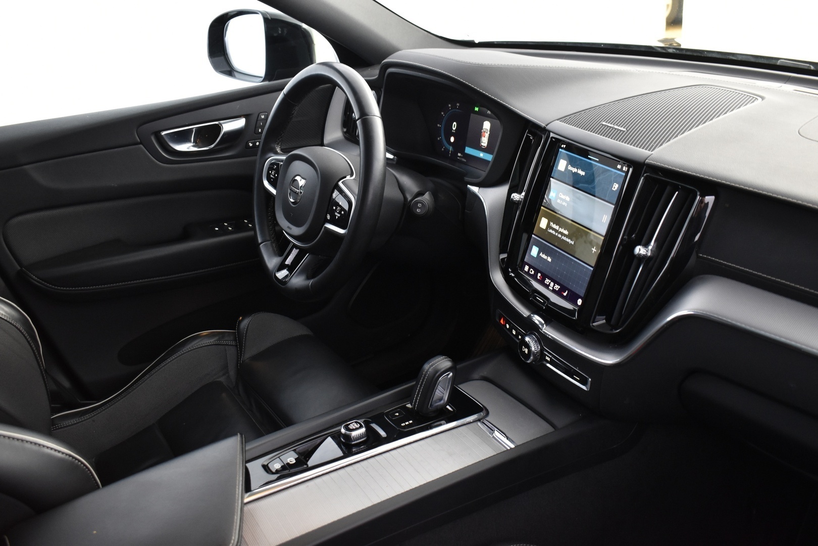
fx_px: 784
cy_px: 273
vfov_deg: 38.4
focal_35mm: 34
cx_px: 409
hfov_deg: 55.1
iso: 1250
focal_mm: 23
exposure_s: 1/6
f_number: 5
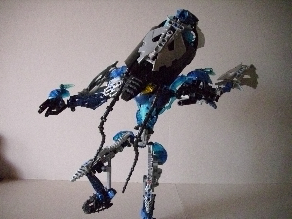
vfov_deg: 45.4
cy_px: 110
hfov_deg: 58.4
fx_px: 261
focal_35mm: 31
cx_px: 146
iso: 800
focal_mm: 6.2
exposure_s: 1/60
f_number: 2.8
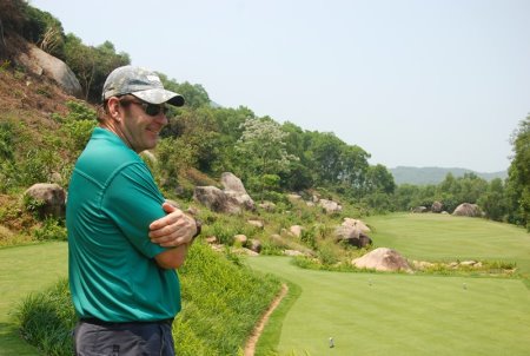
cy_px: 178
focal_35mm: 39
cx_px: 265
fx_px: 575
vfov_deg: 34.4
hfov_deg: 49.5
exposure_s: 1/250
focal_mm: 26
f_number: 8
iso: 200
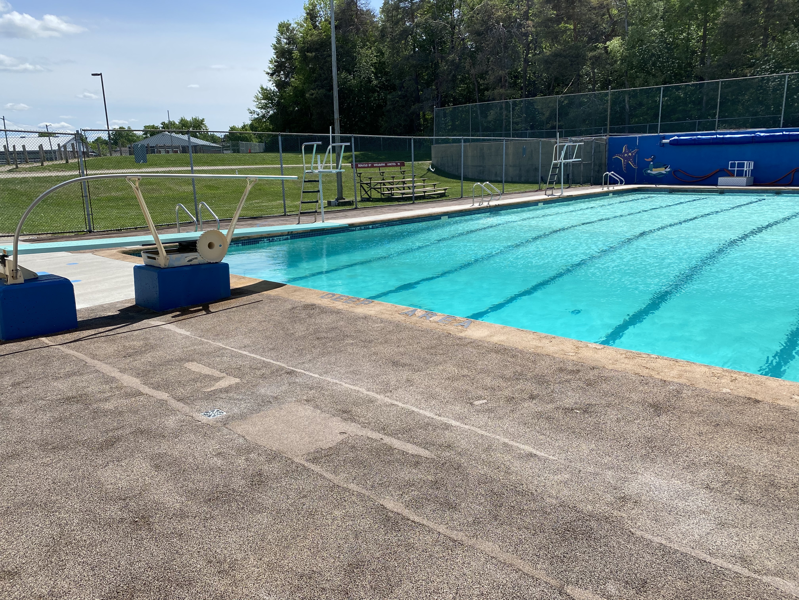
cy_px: 300
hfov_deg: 67.3
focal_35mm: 26
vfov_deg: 53.1
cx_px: 400
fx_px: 600
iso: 32
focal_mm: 4.25
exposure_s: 1/2755
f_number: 1.8
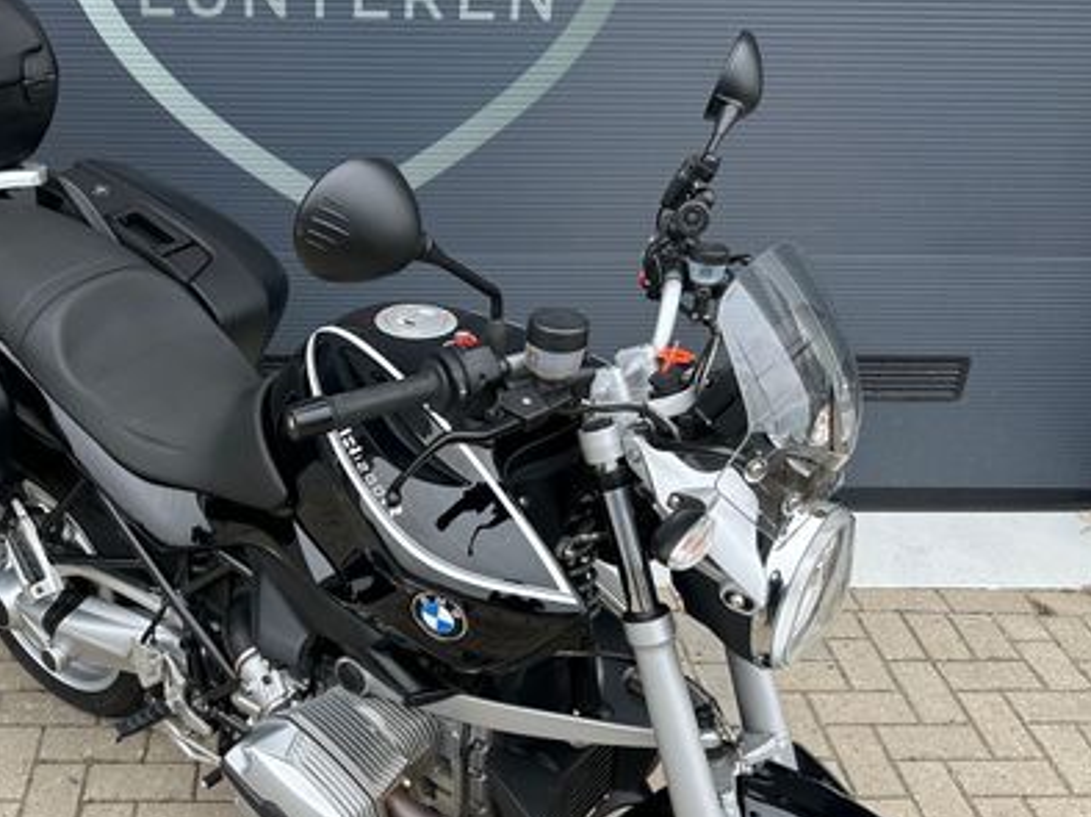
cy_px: 568
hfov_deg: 47.0
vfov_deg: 36.3
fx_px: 1228
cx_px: 349
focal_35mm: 39
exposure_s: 1/300
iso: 80
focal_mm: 6.86
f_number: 1.78
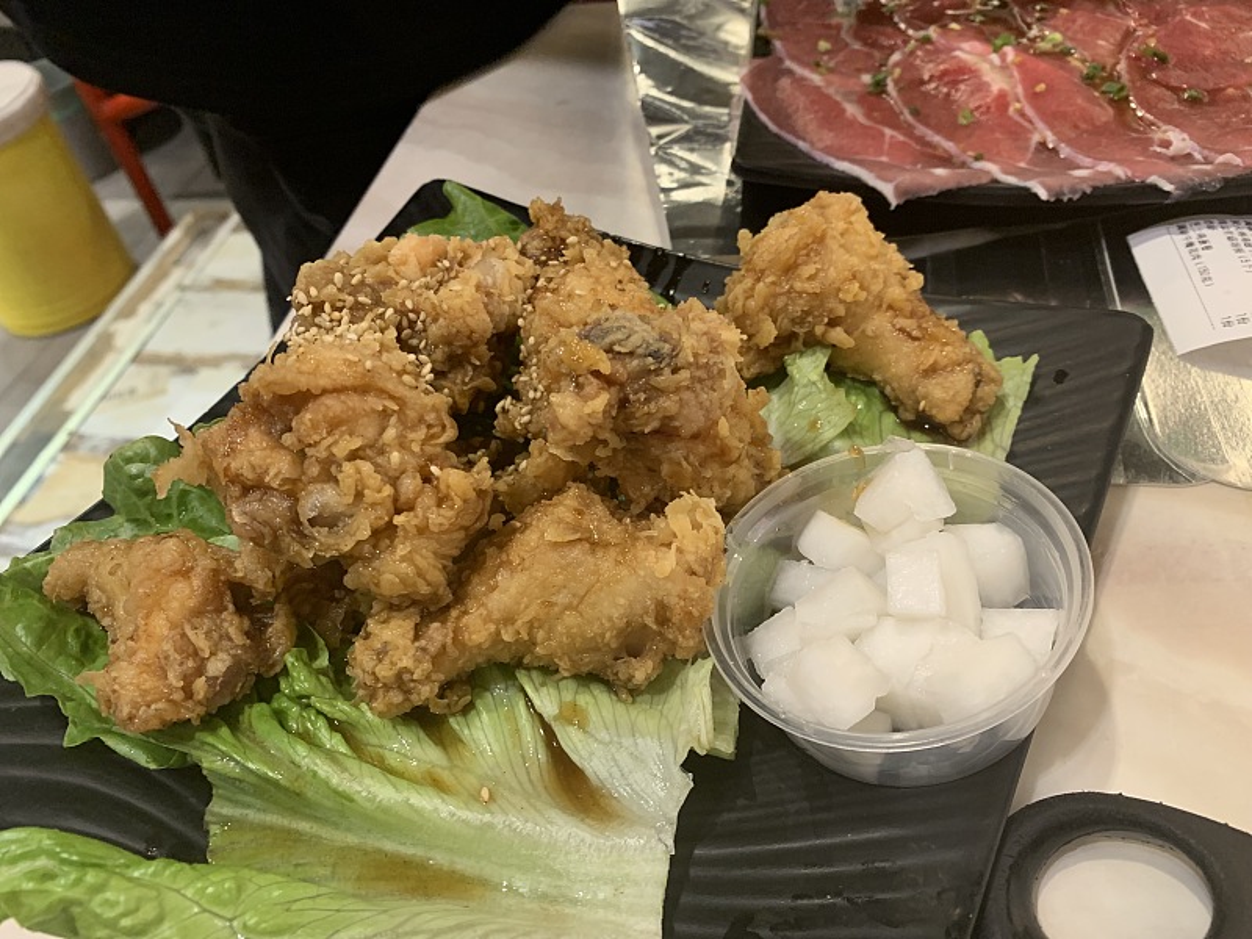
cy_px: 470
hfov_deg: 67.3
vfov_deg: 53.1
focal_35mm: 26
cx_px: 626
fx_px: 940
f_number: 1.8
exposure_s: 1/50
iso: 250
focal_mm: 4.25
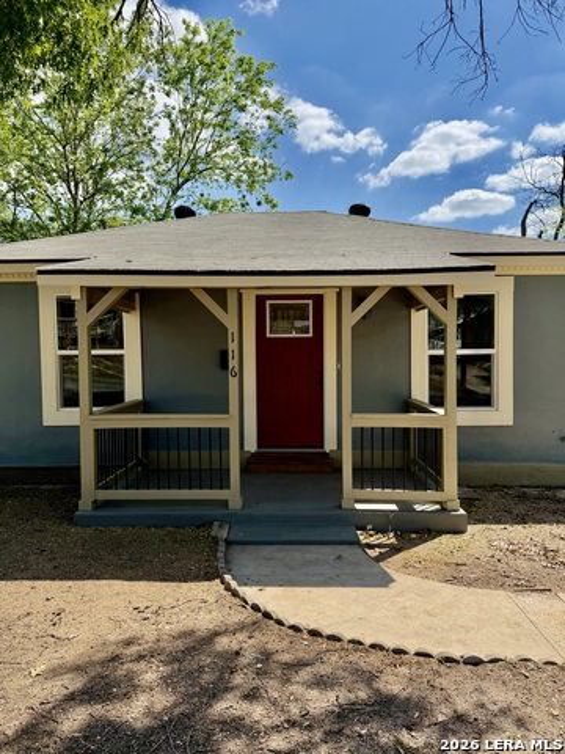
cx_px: 282
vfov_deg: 71.6
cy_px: 377
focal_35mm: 24
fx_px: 522
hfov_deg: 56.8
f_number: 1.78
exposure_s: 1/5319
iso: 80
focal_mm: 6.76
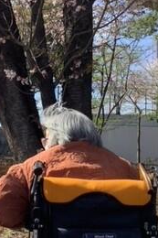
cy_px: 110
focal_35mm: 59
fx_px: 389
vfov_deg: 33.9
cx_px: -11
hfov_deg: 21.9
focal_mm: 3.3
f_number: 2.4
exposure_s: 1/631
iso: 25
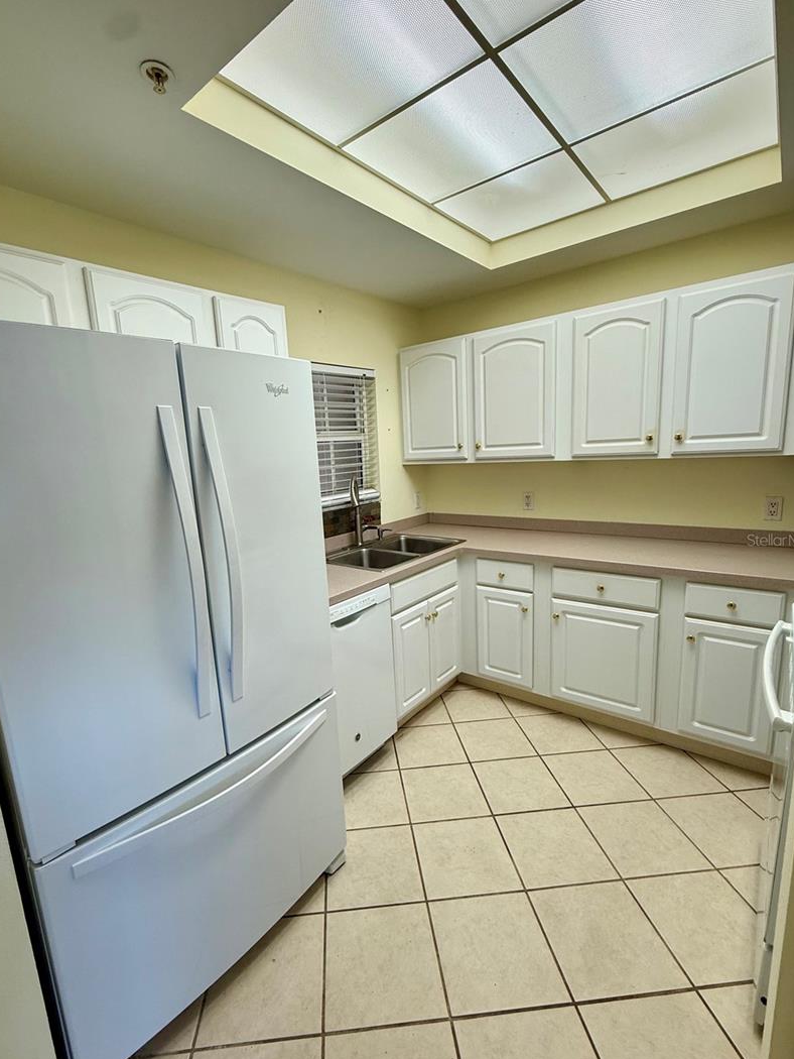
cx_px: 365
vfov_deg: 94.5
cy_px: 540
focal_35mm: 16
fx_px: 489
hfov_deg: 78.0
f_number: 2.2
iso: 100
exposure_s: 1/120
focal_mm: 2.22
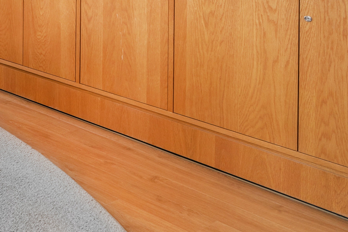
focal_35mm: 57
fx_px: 551
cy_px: -97
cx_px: -227
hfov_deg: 23.8
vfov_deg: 20.9
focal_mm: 17
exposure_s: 1/15
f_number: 9.5
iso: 200
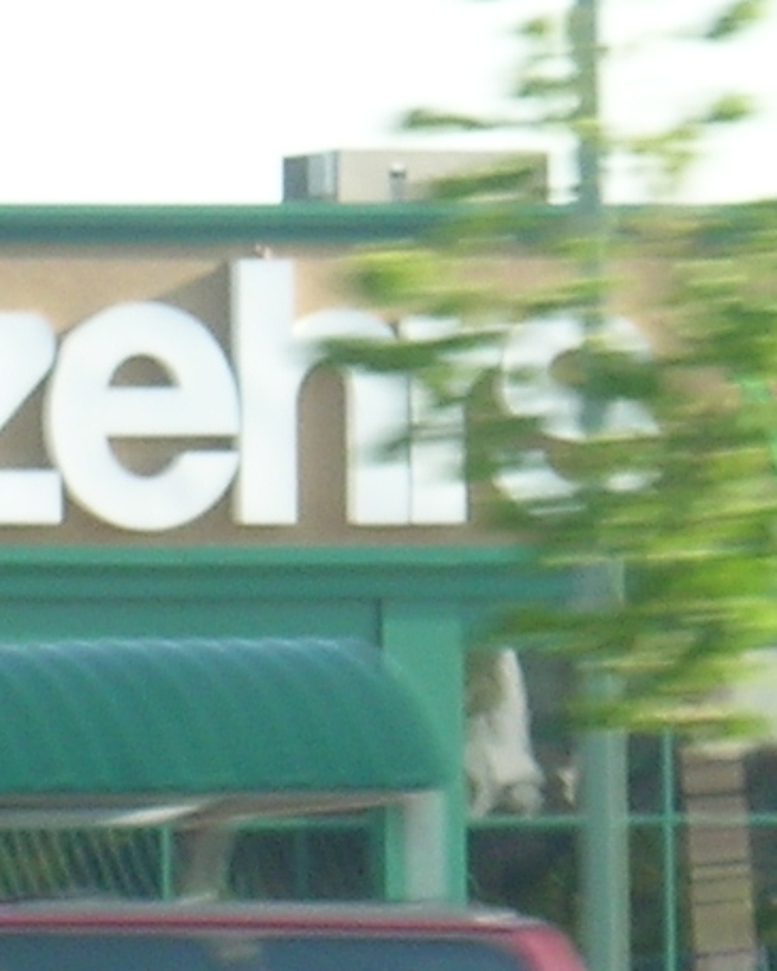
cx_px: -628
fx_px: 18541
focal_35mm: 645
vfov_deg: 3.0
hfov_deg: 2.4
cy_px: 860
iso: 50
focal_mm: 24
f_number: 7.3
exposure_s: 1/70.6
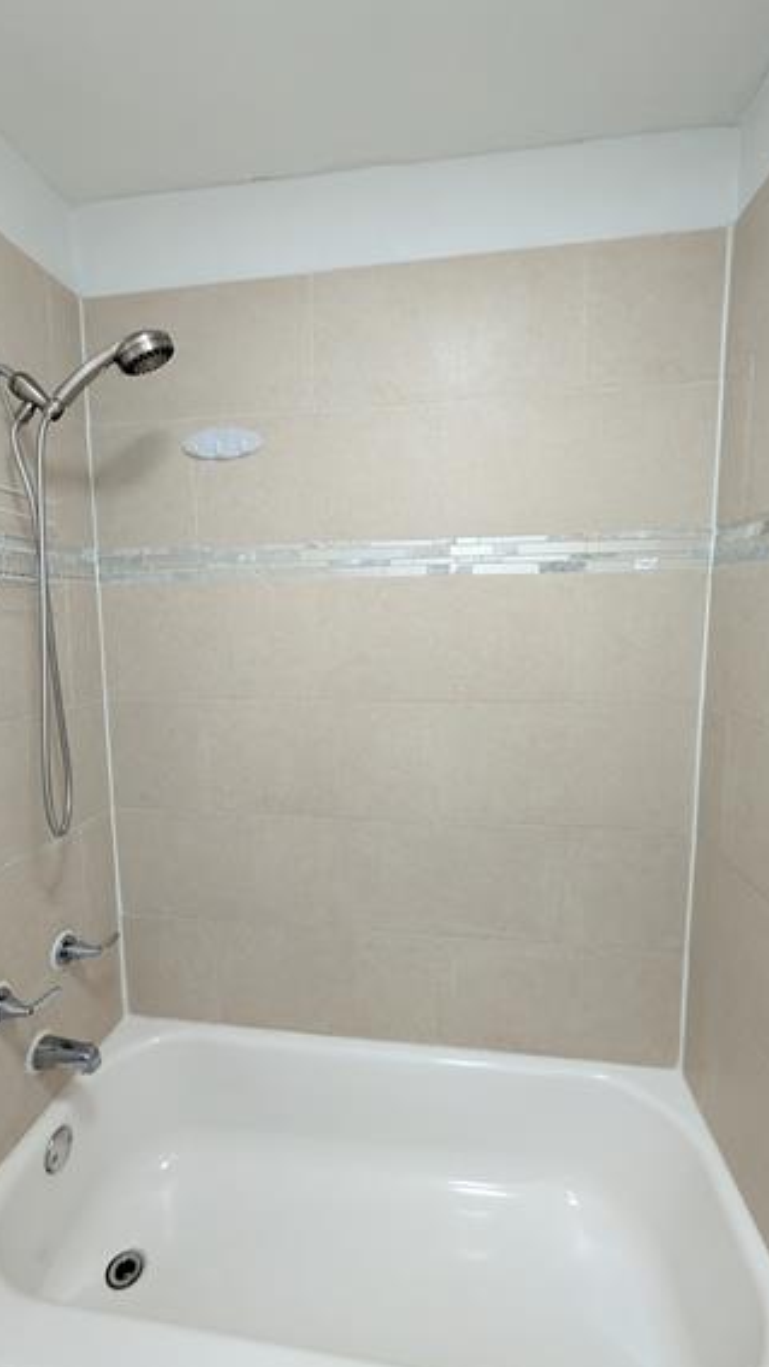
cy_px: 680
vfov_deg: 103.0
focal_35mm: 15
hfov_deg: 70.5
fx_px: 544
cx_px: 374
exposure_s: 1/40
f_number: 2.2
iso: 72
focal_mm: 1.54
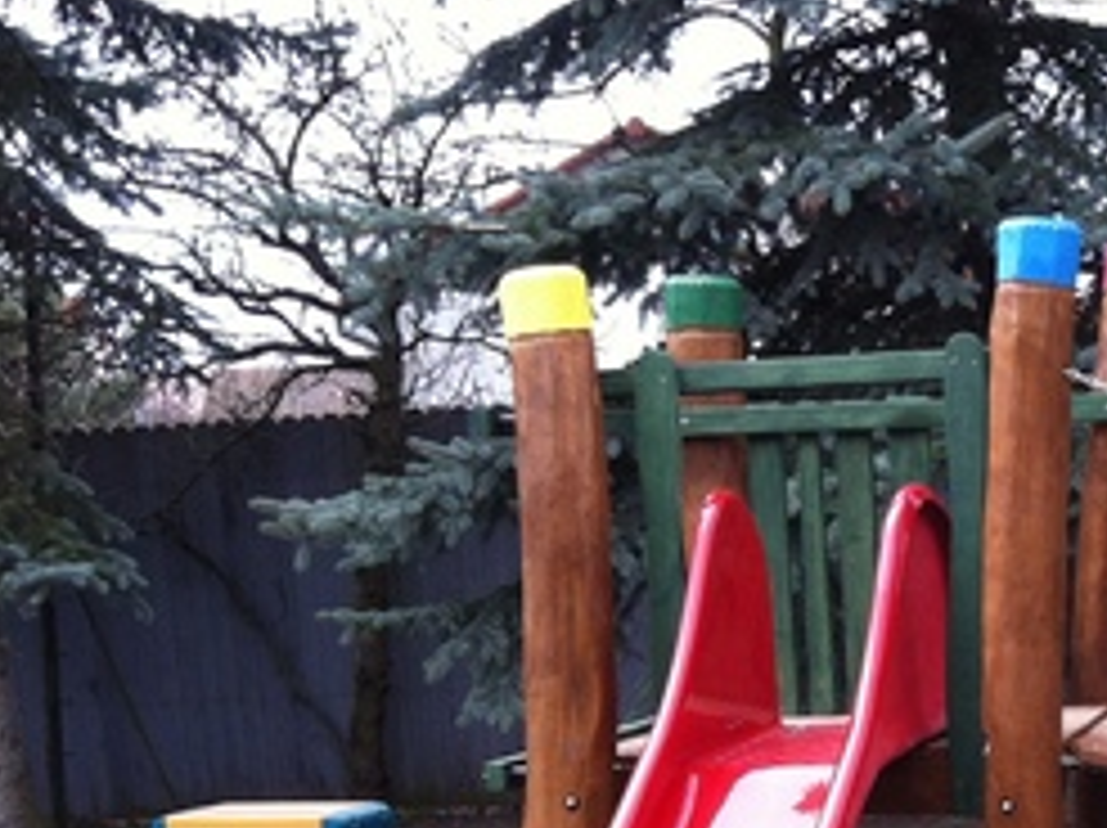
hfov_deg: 20.2
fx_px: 2907
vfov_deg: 15.8
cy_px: 868
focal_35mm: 91
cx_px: 1323
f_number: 2.8
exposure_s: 1/355
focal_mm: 3.85
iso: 80
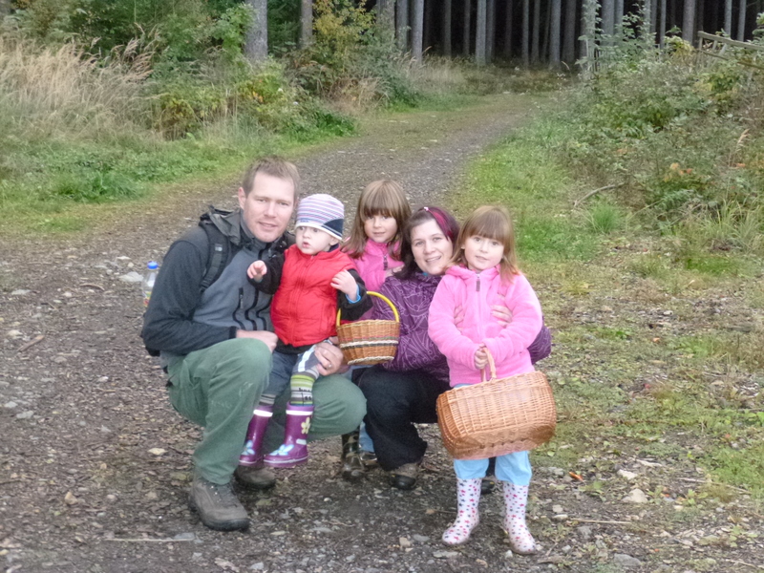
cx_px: 382
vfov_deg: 28.0
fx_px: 1148
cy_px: 286
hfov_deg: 36.8
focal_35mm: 52
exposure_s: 1/60
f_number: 4.1
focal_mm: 9.2
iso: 800
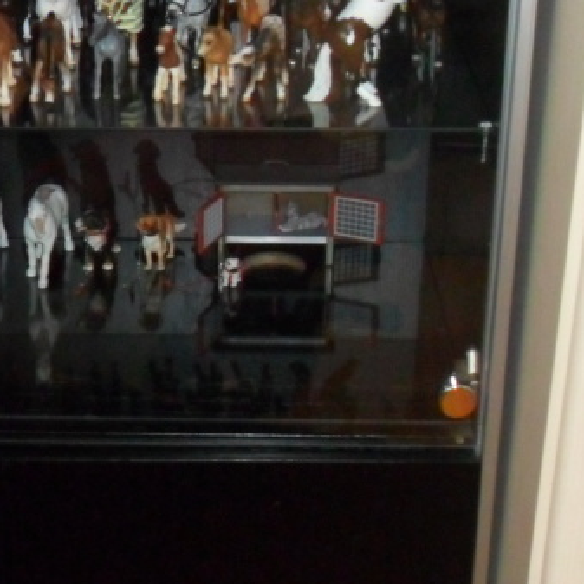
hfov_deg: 20.0
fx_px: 1641
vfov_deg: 20.2
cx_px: 137
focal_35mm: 86
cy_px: 319
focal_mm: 5.7
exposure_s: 1/45
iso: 400
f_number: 3.7
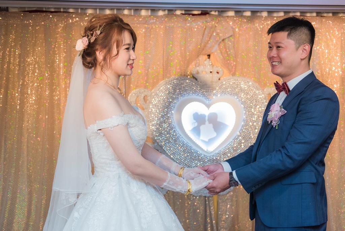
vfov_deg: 26.0
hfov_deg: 38.2
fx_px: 499
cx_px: 172
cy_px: 116
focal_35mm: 52
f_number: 3.2
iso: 1600
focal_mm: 52
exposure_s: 1/200
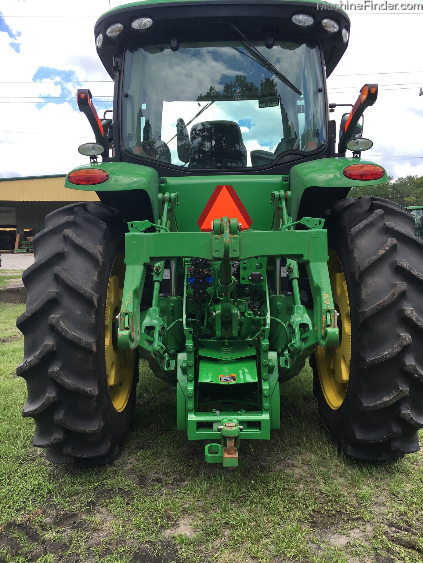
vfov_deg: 61.7
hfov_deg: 48.2
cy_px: 282
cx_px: 212
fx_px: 472
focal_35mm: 29
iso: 25
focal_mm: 4.15
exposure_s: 1/686
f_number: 2.2
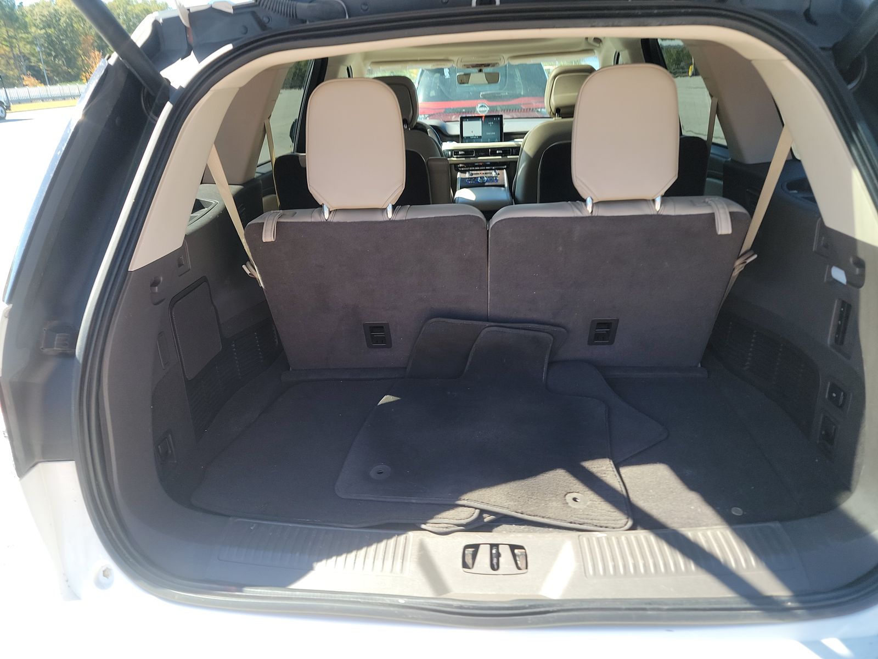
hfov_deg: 71.6
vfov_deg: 56.8
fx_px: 609
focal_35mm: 24
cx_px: 439
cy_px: 330
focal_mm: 6.7
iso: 65
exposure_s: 1/119
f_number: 1.8
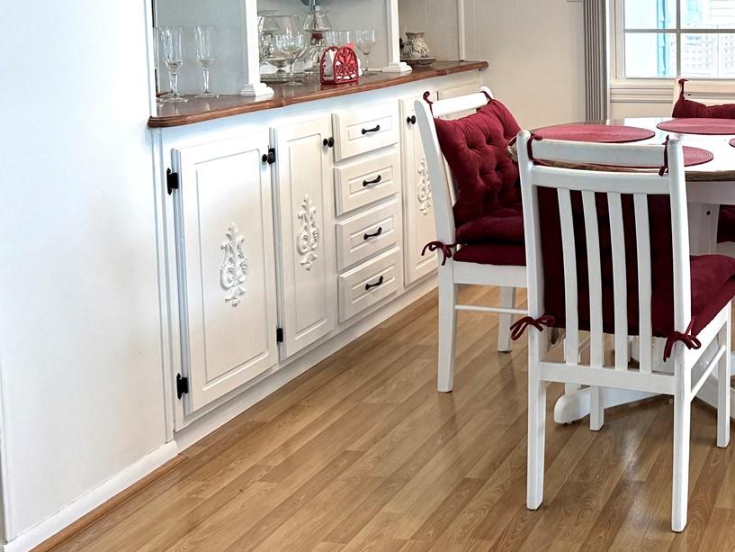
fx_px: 998
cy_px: 68
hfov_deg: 36.8
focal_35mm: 47
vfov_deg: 29.7
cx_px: 713
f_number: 1.78
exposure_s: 1/240
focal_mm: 6.76
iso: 200
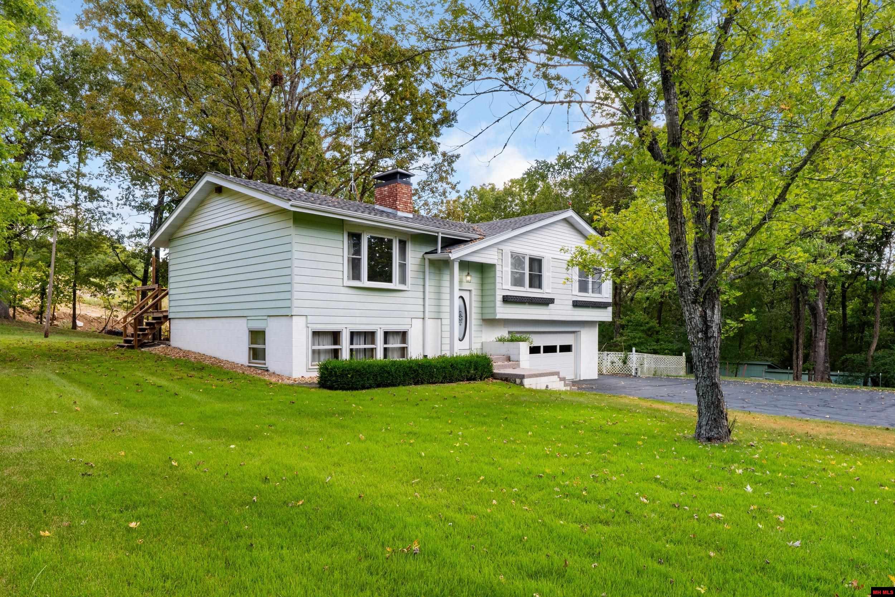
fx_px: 556
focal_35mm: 22
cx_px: 448
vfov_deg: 56.5
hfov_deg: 77.7
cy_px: 298
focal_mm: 14.9
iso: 200
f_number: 9
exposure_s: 1/15
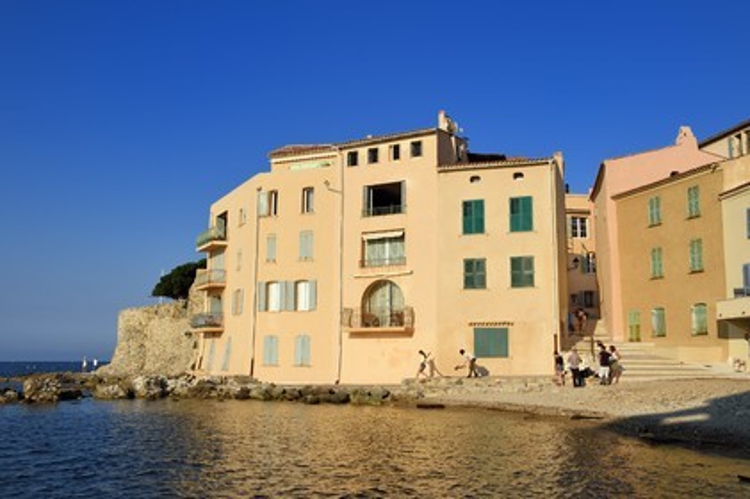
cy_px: 250
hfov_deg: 53.2
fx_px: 749
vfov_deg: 36.8
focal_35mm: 36
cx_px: 375
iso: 200
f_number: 9
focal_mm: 36
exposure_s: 1/800
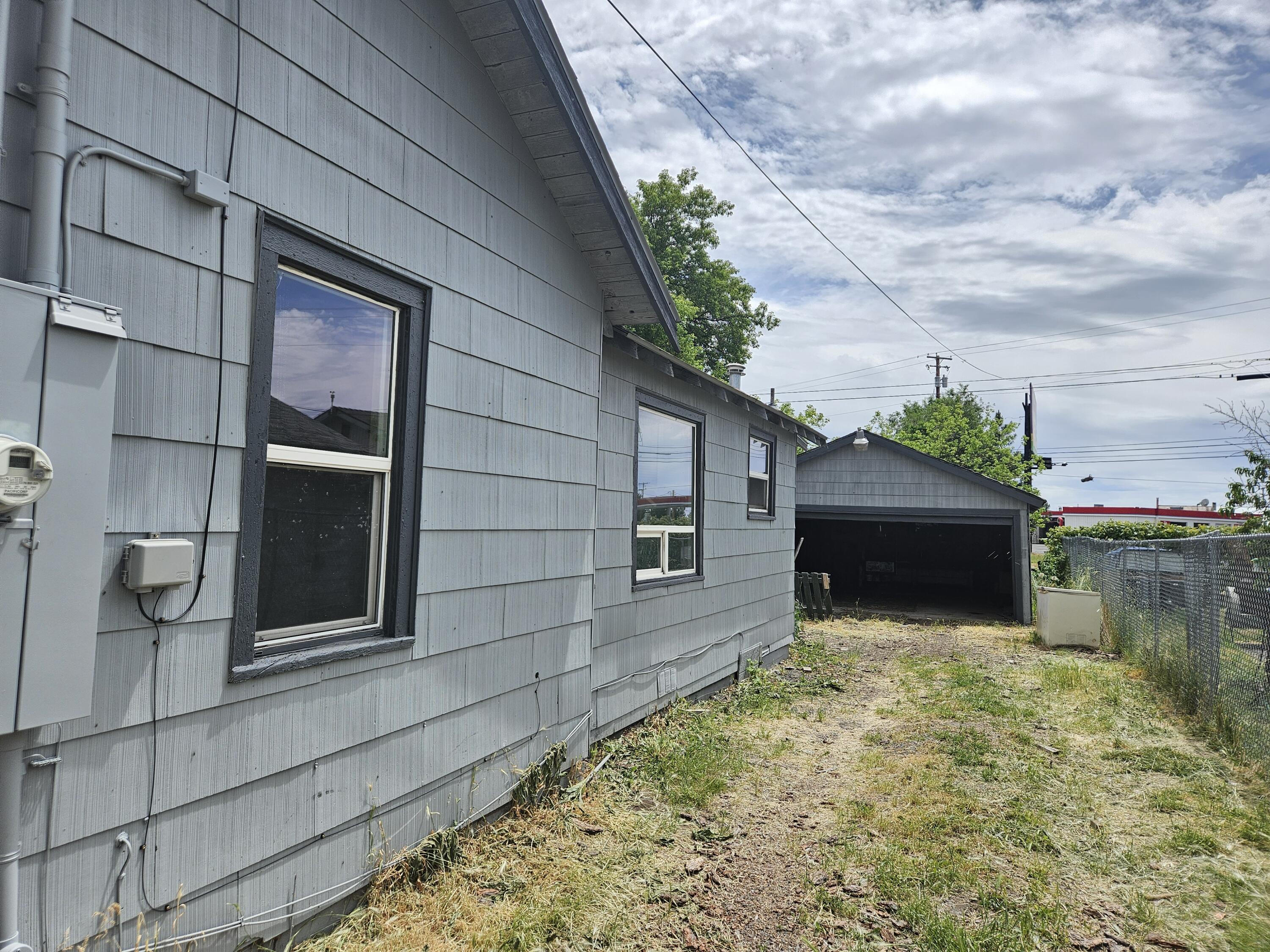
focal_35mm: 23
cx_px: 635
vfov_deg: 58.9
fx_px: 844
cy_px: 476
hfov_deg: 73.9
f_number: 1.8
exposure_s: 1/1441
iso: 25
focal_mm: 5.4
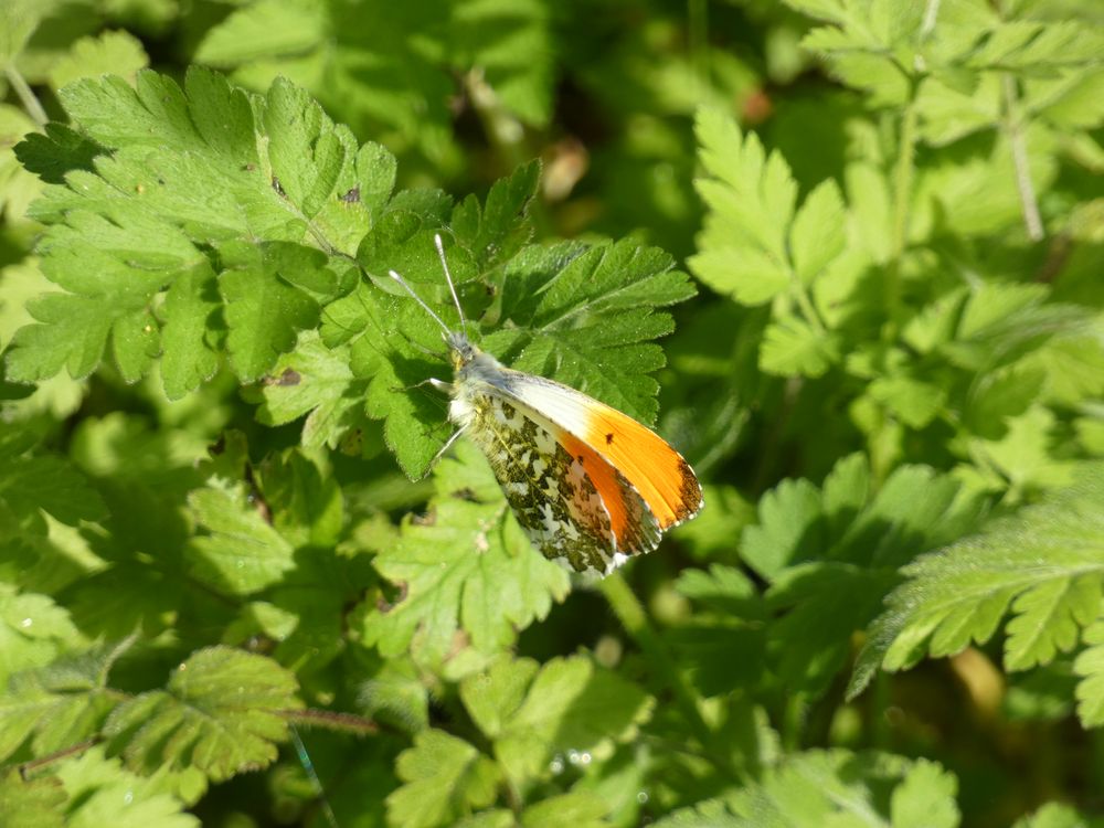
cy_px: 414
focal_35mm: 737
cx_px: 552
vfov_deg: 2.0
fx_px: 23505
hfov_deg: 2.7
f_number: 5.6
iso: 80
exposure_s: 1/160
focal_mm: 132.1
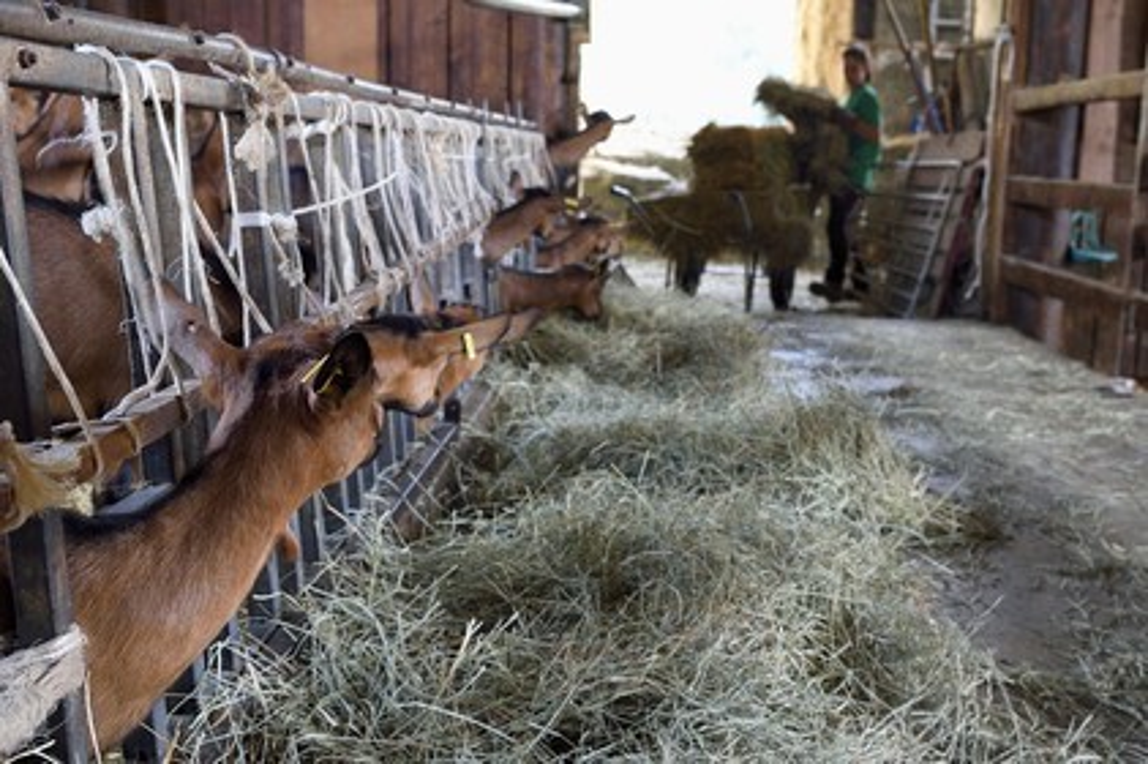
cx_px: 574
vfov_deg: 35.0
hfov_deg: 50.7
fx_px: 1211
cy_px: 382
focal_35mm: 38
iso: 1600
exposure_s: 1/50
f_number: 7.1
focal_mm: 38
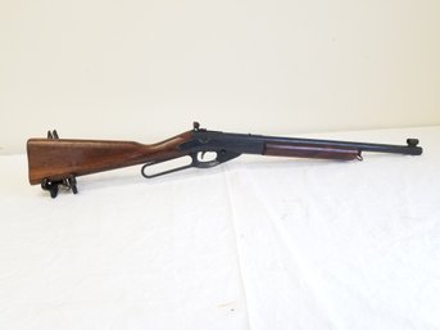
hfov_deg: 67.3
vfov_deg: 53.0
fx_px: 330
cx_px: 220
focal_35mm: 26
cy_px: 165
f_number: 1.7
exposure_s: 1/60
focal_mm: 4.25
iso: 100
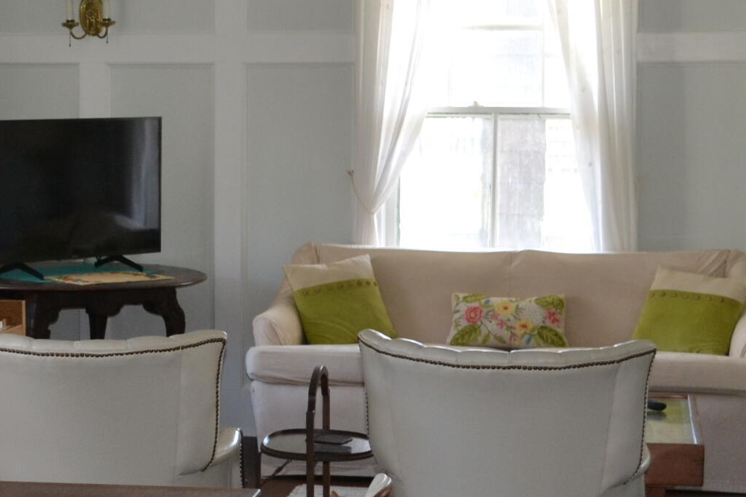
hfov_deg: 19.0
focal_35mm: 106
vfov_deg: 12.9
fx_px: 2196
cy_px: 301
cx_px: 78
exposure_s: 1/60
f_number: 4
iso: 500
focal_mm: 24
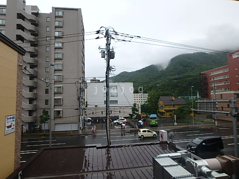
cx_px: 120
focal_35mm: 21
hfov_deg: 79.0
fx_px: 145
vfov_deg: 63.4
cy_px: 90
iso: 125
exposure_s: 1/320
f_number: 3.5
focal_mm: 3.7
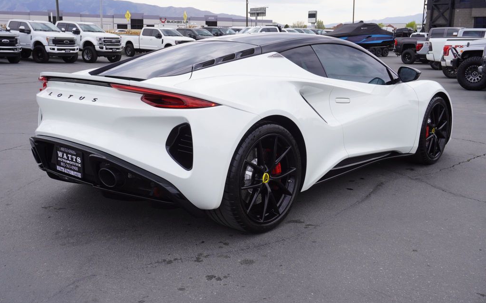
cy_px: 141
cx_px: 243
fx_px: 510
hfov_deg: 51.0
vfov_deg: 33.1
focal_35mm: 39
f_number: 9
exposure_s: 1/125
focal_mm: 25
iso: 100
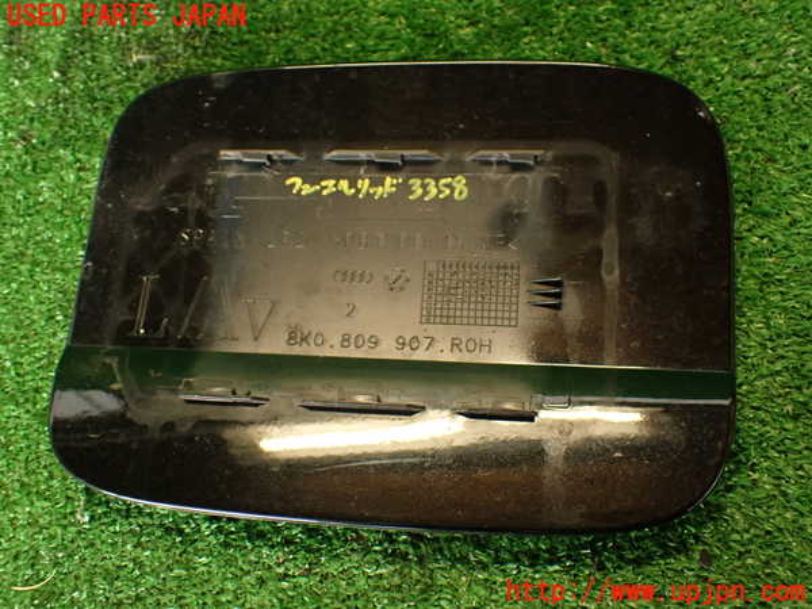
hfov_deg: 51.4
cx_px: 406
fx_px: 844
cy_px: 304
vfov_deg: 39.7
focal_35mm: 36
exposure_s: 1/40
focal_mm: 6.37
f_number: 2.5
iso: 250
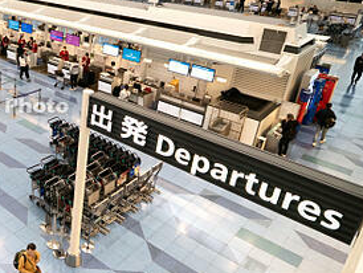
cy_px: 102
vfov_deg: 40.5
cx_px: 11
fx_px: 367
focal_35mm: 35
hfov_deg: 45.5
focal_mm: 8
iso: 400
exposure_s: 1/50
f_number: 3.5
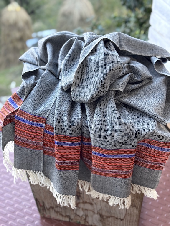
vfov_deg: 39.7
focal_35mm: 48
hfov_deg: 30.3
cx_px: 85
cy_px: 113
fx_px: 314
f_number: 1.78
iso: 80
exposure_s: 1/121
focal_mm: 6.76
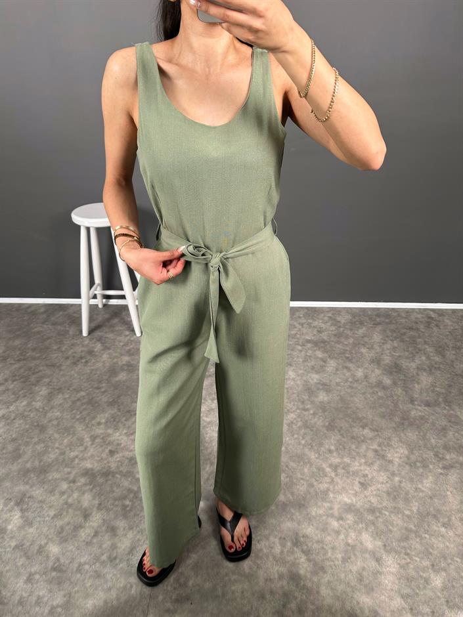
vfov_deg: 71.6
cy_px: 308
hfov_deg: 56.8
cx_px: 232
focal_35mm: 24
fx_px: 428
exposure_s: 1/121
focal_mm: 6.86
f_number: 1.78
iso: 100
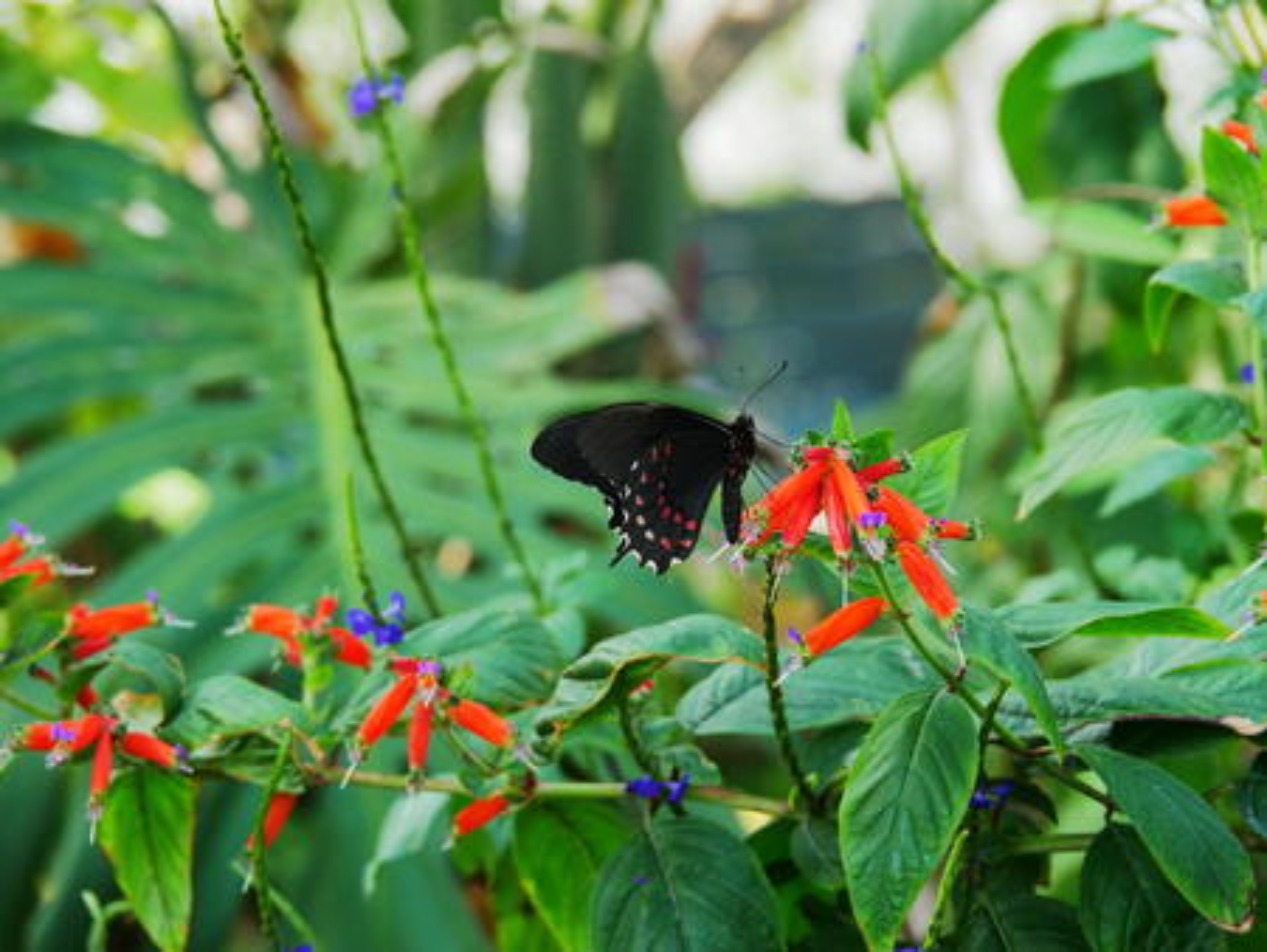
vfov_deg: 9.3
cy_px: 476
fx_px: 5859
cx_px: 634
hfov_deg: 12.3
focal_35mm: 160
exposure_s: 1/200
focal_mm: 80
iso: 500
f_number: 5.5
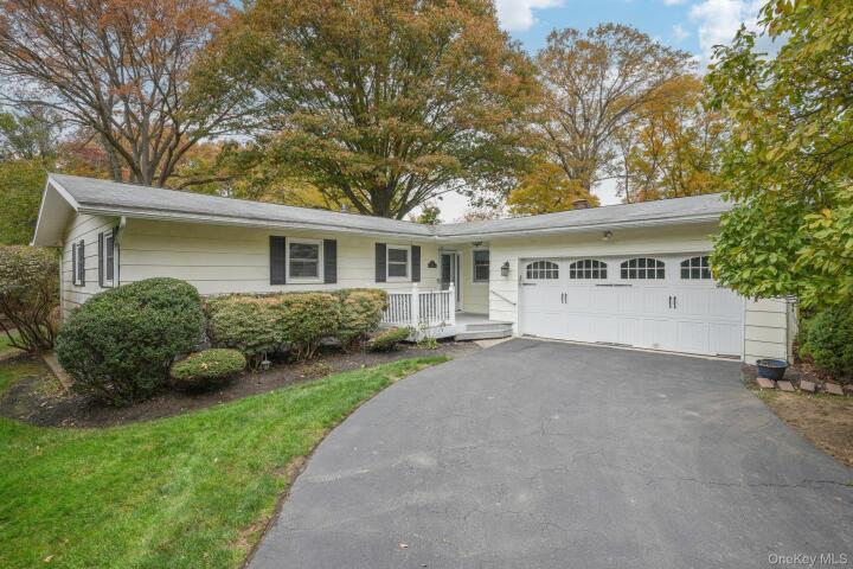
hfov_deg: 91.6
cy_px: 284
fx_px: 415
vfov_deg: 68.9
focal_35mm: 18
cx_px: 426
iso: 100
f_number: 8
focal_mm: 17.5
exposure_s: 1/40
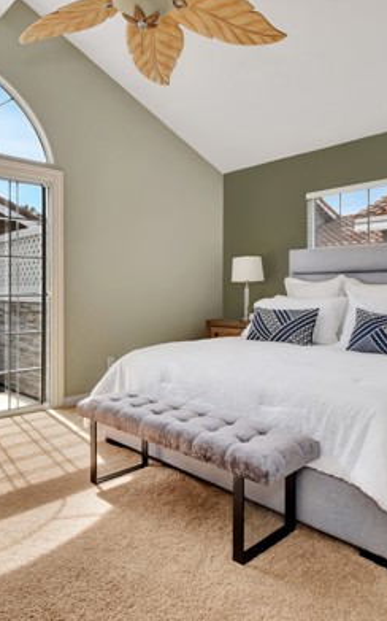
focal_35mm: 25
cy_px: 299
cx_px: 198
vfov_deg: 72.5
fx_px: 422
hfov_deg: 49.2
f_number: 13
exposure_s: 1/250
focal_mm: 10
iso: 800
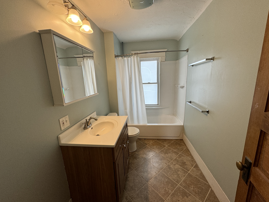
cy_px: 101
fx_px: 109
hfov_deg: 102.1
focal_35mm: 14
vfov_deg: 85.7
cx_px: 134
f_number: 2.2
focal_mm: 2.22
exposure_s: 1/99
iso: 125
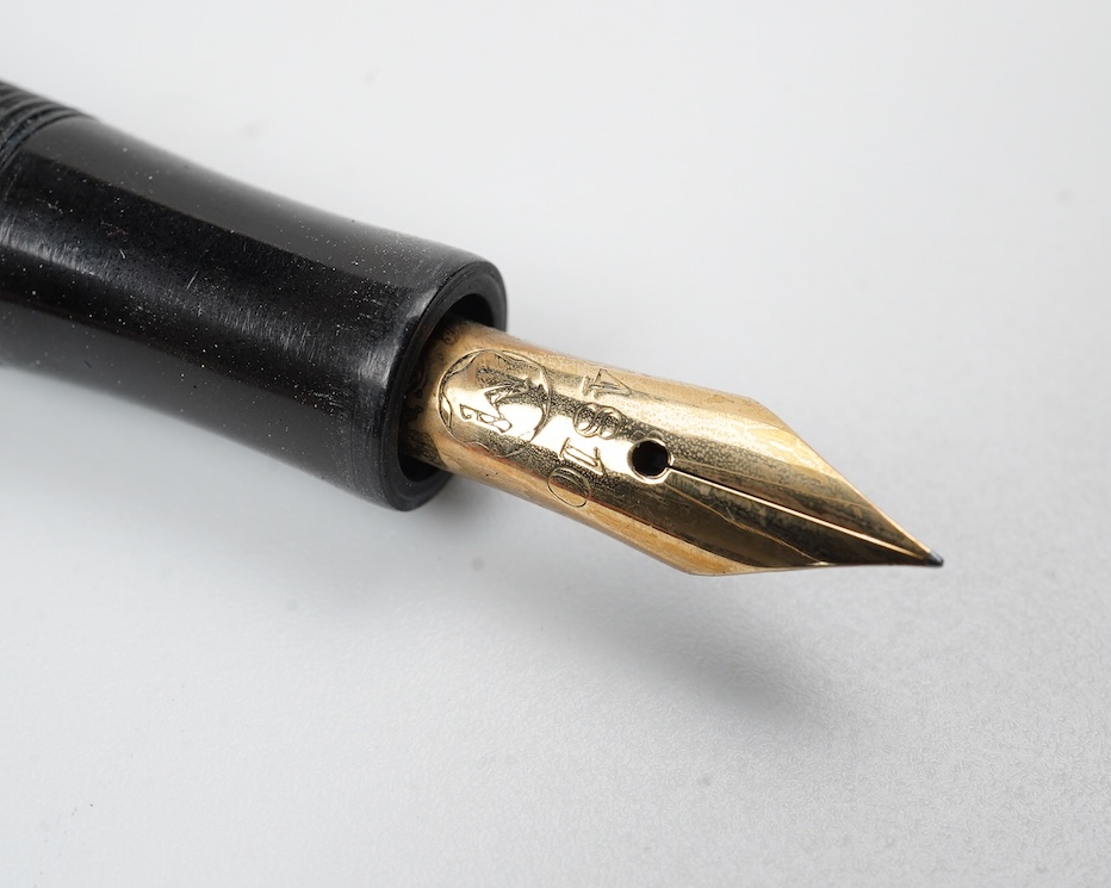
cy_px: 445
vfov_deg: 29.7
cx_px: 659
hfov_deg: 36.6
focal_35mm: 51
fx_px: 1676
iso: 640
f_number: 22
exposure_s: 1/100
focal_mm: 30
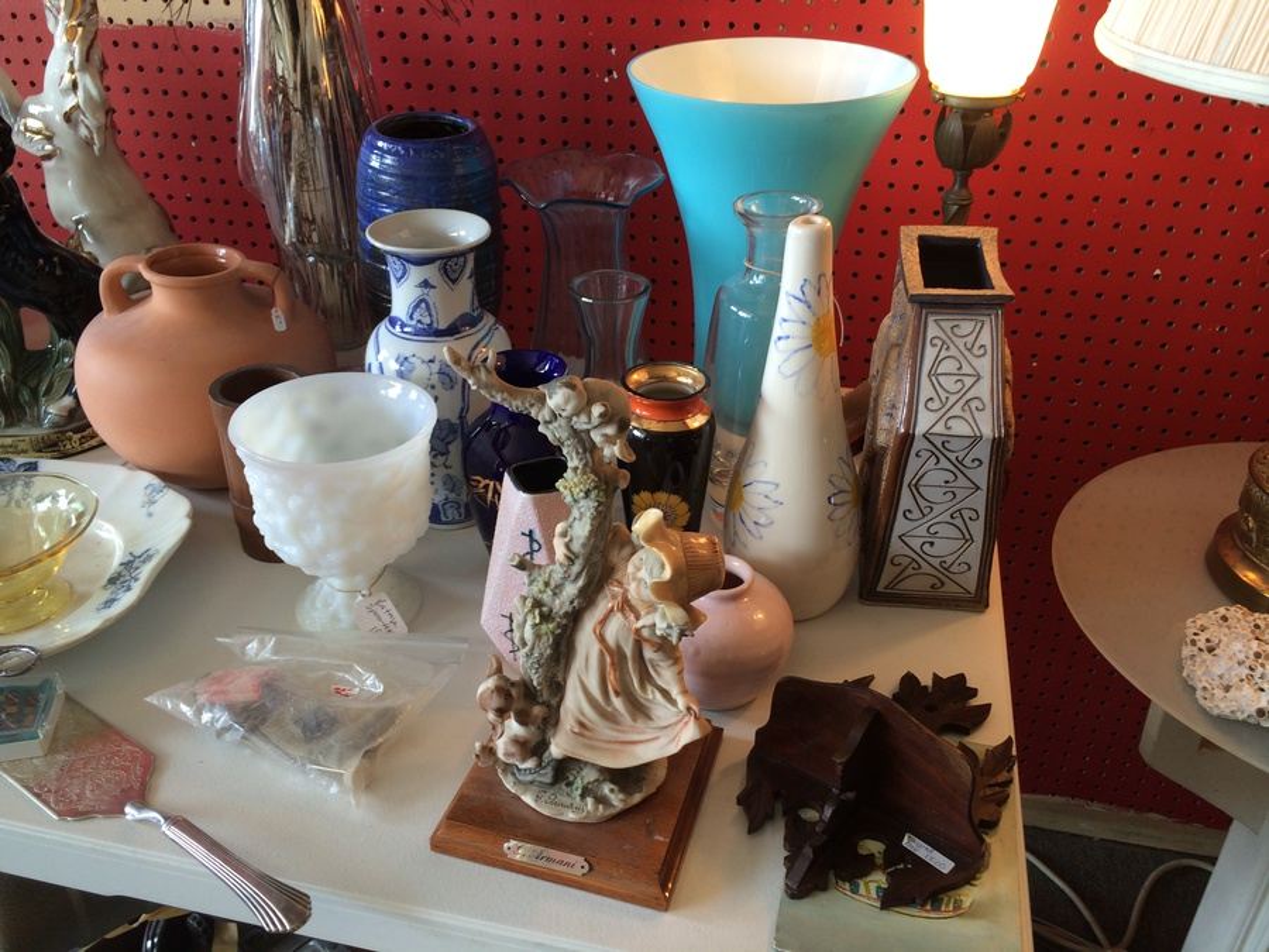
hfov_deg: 60.0
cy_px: 476
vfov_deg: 46.8
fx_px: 1100
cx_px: 634
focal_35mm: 30
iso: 40
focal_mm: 4.12
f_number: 2.2
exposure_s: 1/60
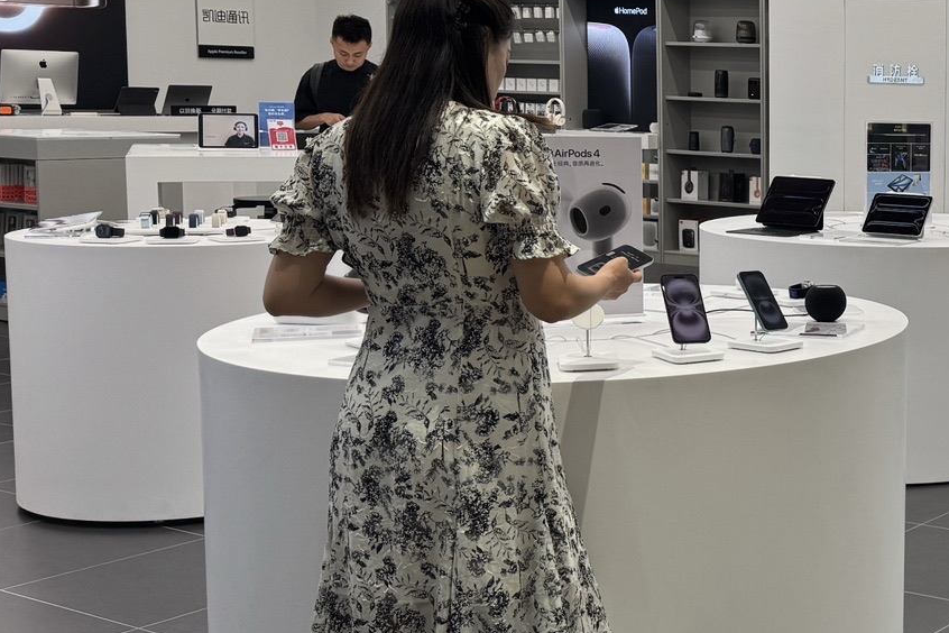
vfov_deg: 23.0
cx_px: 1117
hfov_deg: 29.5
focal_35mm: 59
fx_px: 1555
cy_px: 256
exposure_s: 1/209
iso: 64
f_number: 1.78
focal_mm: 6.76
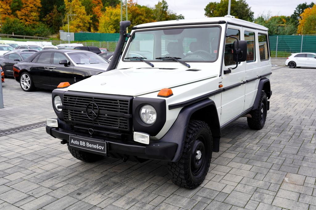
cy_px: 105
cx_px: 158
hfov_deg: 57.2
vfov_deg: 40.0
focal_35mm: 33
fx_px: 290
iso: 100
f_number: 5.6
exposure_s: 1/80
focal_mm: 33
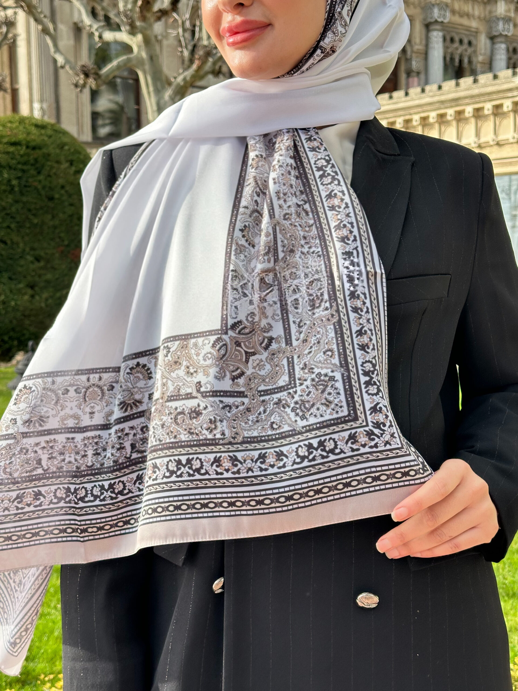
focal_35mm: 48
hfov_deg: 30.3
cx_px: 259
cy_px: 346
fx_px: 958
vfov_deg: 39.7
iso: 64
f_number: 1.78
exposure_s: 1/1517
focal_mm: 6.86
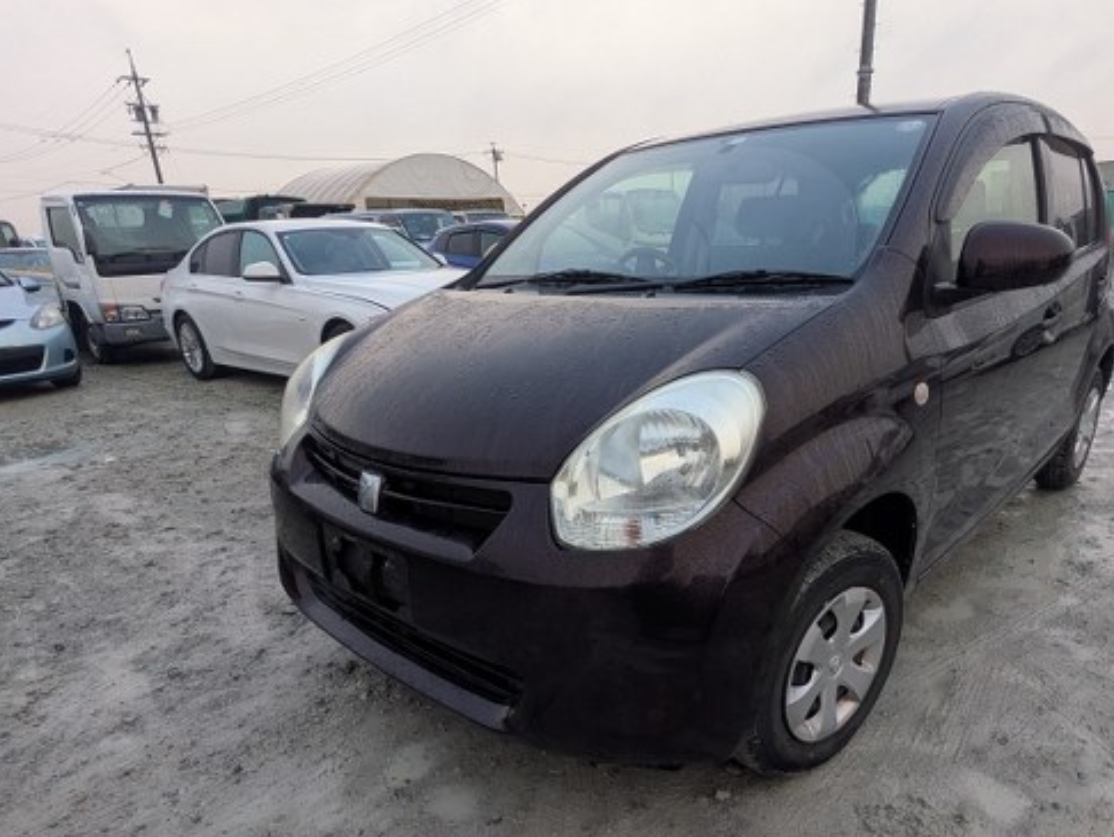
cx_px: 599
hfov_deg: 73.8
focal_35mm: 23
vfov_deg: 58.0
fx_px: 741
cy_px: 539
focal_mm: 1.83
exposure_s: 1/231
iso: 75
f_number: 2.2
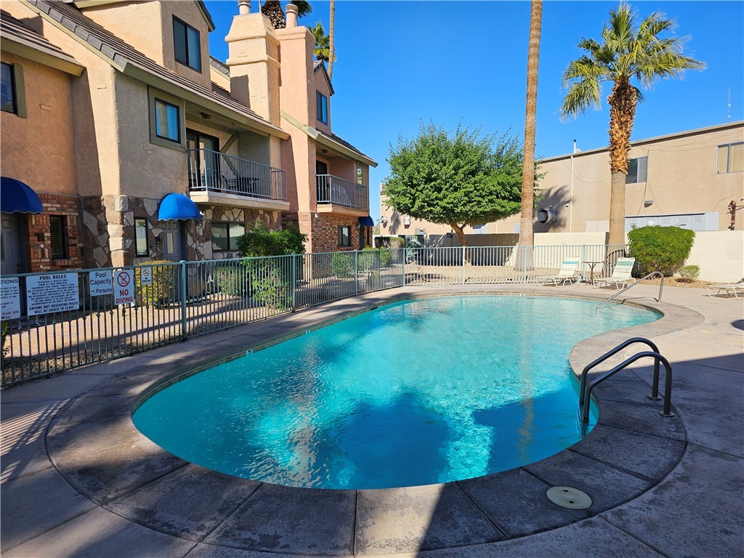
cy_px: 279
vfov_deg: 58.9
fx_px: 494
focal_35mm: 23
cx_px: 372
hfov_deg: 73.9
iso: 10
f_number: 1.7
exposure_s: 1/904
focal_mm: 6.3
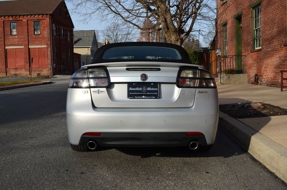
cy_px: 95
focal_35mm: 36
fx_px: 286
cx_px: 144
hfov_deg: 53.2
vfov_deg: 36.7
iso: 100
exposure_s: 1/250
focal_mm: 24
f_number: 8
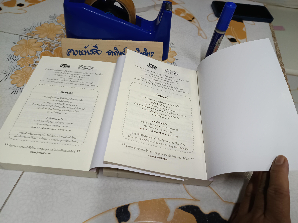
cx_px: 149
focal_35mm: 24
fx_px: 207
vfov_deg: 56.8
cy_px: 112
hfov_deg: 71.6
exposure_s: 1/50
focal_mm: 5.31
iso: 1141
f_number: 1.7
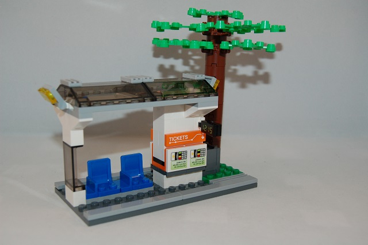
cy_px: 122
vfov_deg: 29.8
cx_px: 184
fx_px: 459
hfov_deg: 43.7
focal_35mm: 45
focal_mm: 30
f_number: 5.6
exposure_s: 1/200
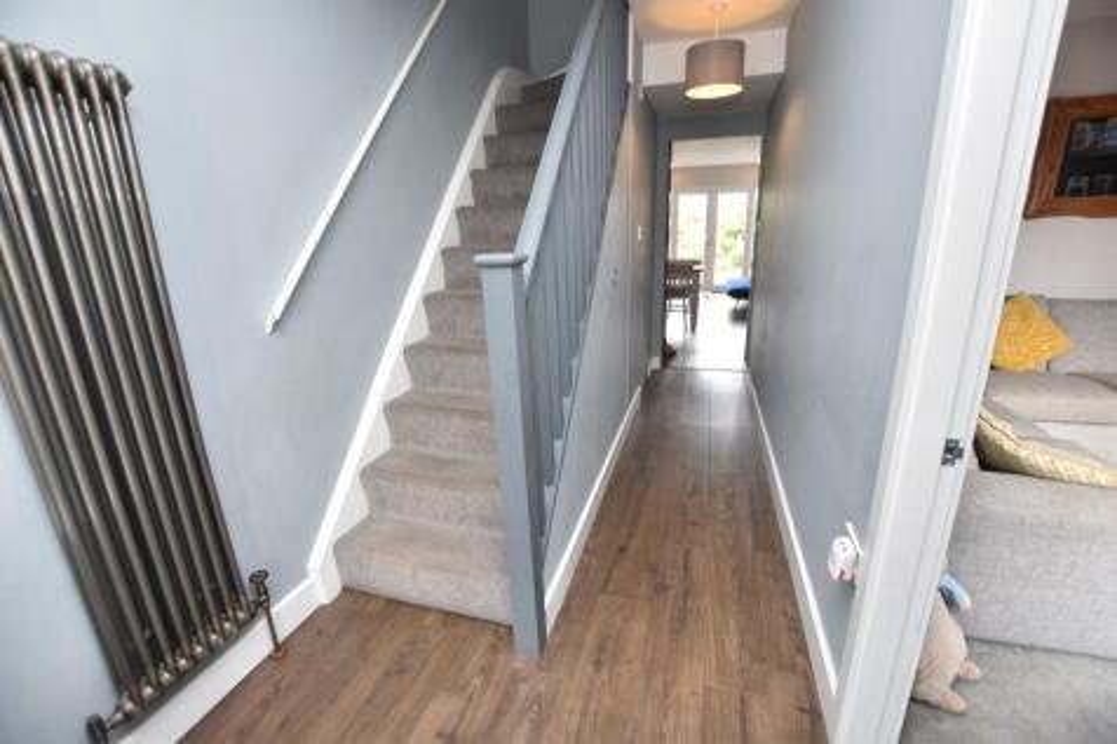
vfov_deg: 77.3
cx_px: 558
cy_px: 372
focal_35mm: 15
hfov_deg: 100.4
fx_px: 465
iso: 100
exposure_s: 1/50
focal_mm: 10
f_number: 3.5
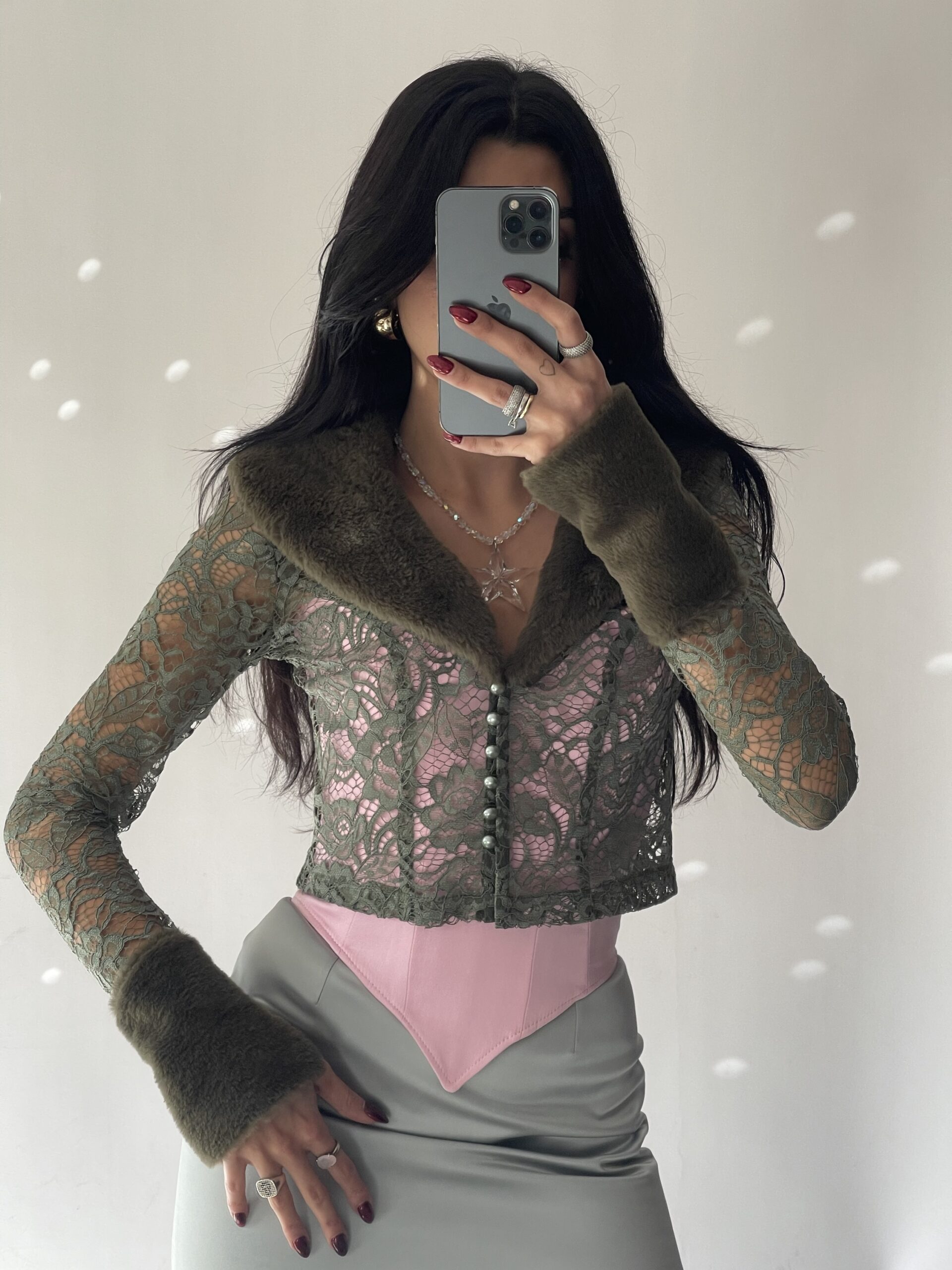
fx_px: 2347
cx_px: 476
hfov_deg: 22.9
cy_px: 635
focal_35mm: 64
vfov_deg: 30.3
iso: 32
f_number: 2.2
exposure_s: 1/99
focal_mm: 7.5
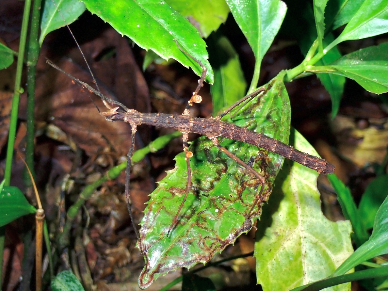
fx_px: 919
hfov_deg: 23.8
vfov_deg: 18.0
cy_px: 146
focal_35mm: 82
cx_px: 194
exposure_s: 1/160
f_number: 5.6
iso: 200
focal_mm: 14.62
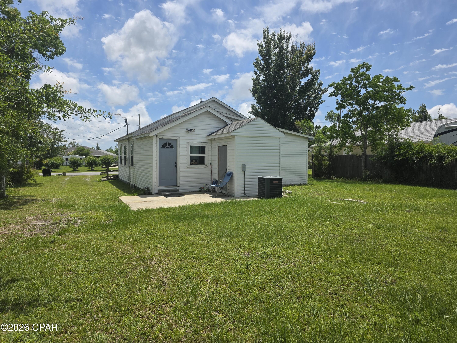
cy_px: 172
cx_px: 228
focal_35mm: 23
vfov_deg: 58.9
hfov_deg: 73.9
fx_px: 304
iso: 64
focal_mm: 6.3
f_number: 1.7
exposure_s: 1/7944
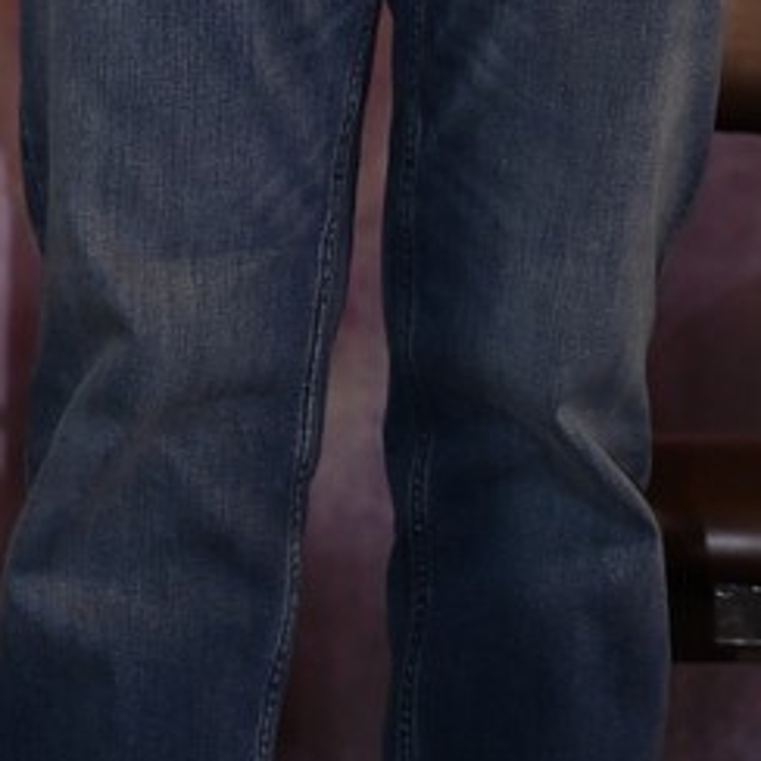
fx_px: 11217
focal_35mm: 451
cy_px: -727
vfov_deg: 3.8
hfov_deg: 3.9
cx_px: 513
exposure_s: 1/160
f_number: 5.6
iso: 1250
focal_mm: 120
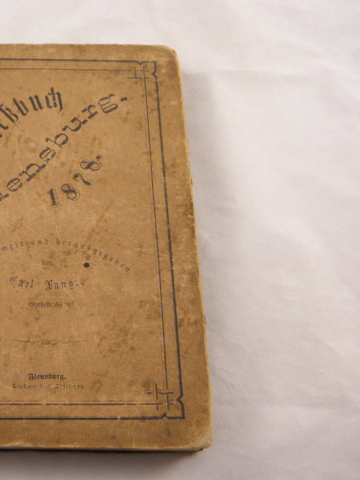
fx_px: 735
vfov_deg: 36.2
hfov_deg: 26.6
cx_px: 37
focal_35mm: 53
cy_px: 244
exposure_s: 1/40
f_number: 3.8
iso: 100
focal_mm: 7.1
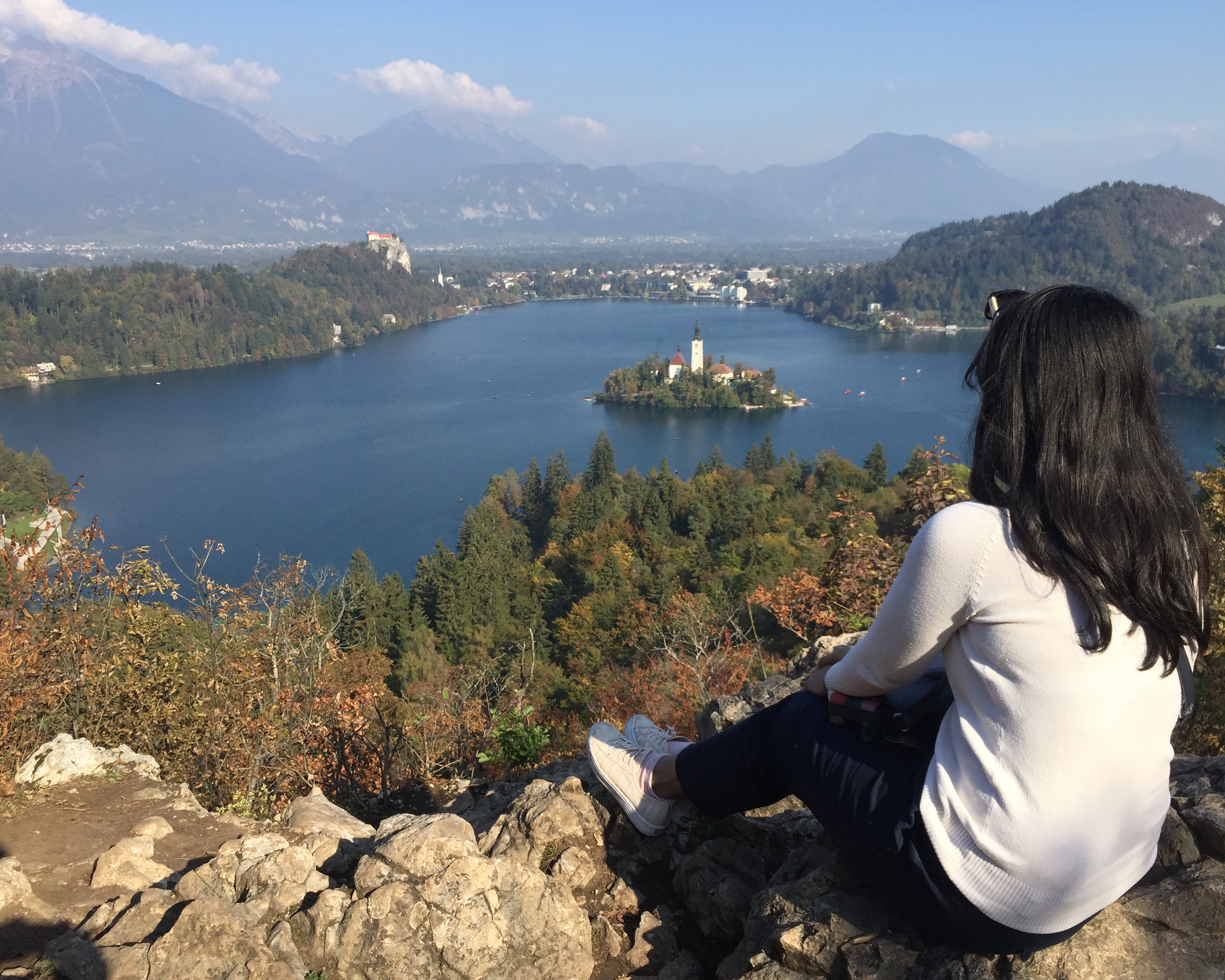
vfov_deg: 47.1
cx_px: 604
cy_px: 499
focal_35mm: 31
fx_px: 1124
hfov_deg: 57.2
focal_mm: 4.15
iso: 32
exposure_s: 1/1980
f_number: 2.2
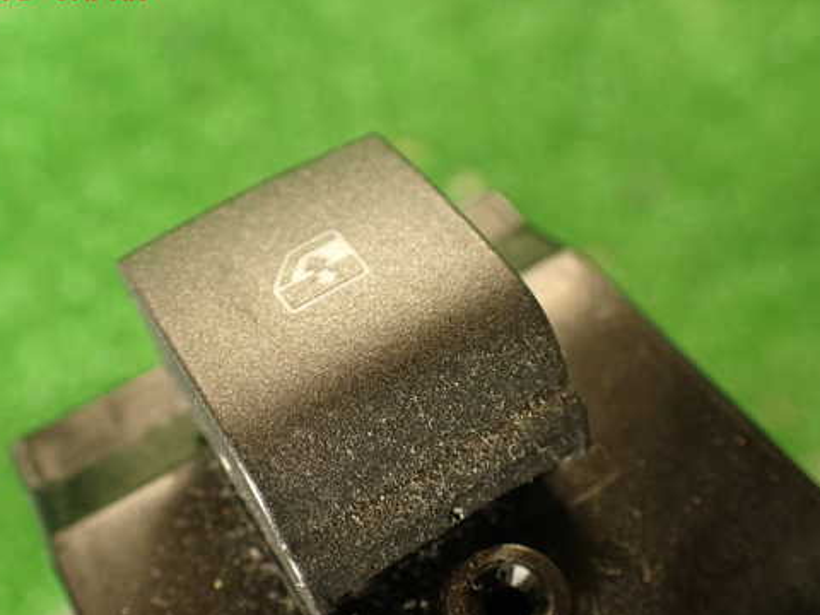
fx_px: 948
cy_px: 352
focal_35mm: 40
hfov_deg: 46.6
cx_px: 348
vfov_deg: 35.9
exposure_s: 1/30
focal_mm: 5.79
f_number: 2.4
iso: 200
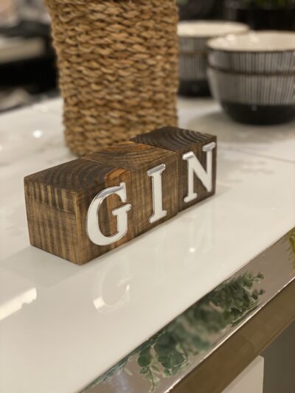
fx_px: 591
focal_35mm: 52
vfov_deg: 36.8
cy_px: 196
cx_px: 148
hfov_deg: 28.0
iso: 160
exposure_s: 1/60
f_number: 2
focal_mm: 6
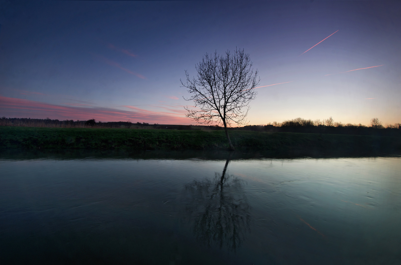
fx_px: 167
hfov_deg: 100.5
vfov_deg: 77.1
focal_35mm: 15
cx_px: 200
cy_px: 132
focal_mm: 10
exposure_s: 1/3
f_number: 13
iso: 100
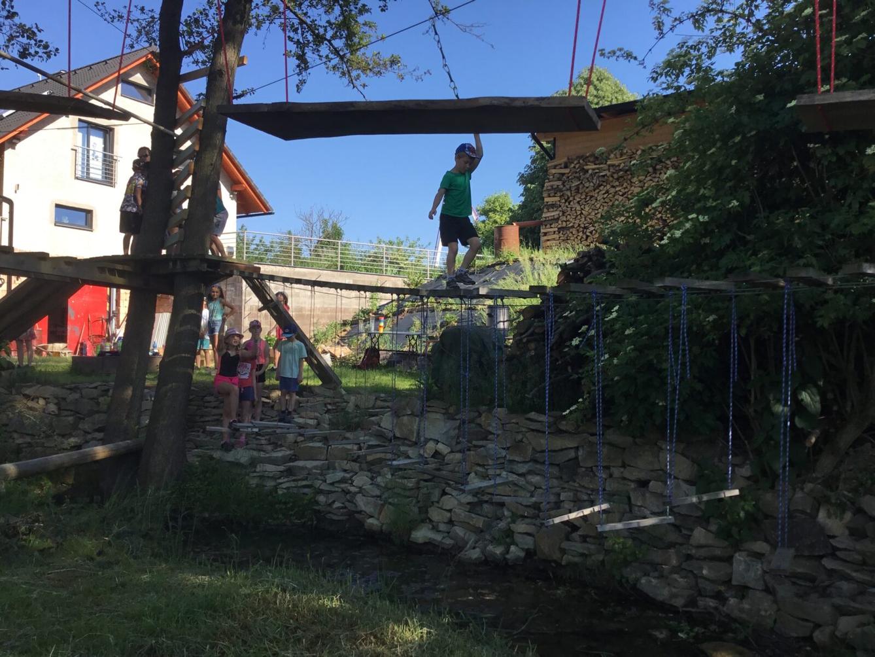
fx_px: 784
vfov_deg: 45.5
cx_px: 438
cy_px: 328
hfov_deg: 58.3
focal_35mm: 31
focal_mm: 3.3
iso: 25
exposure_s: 1/566
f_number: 2.4
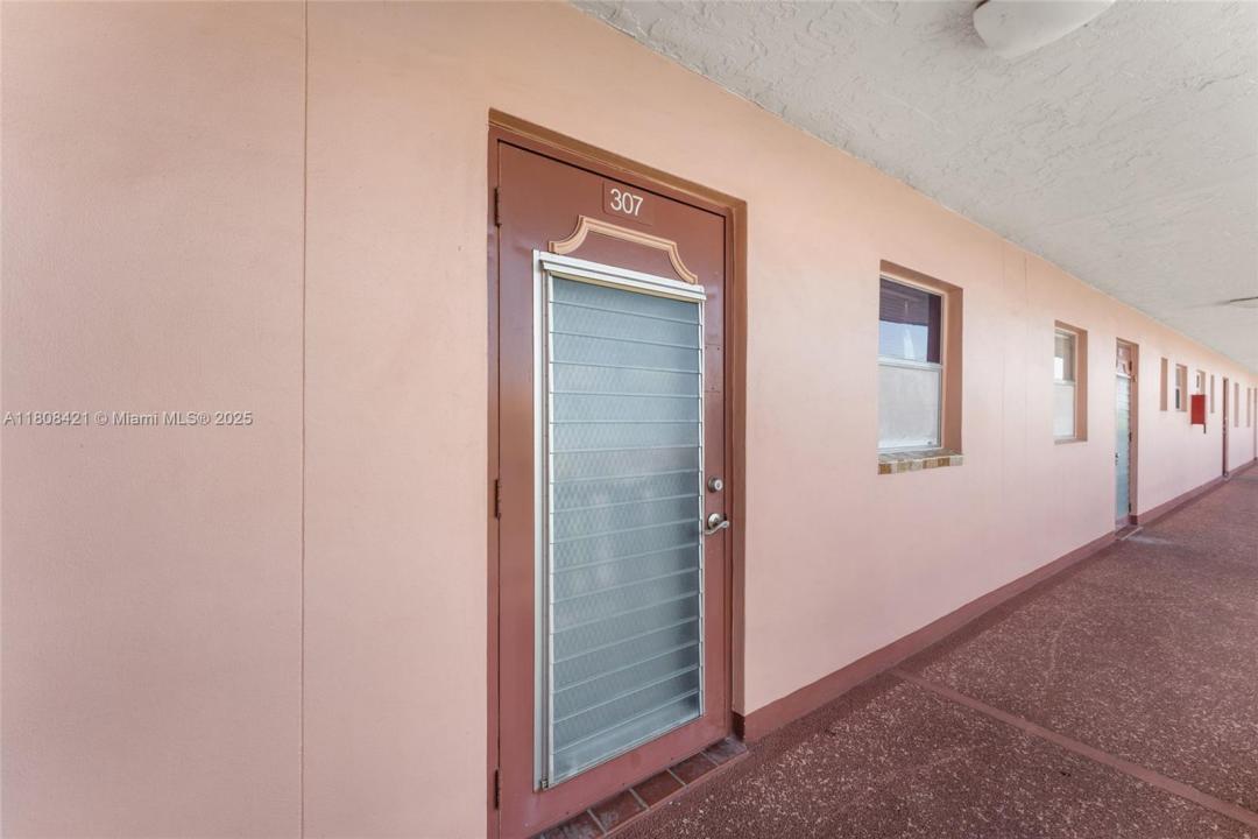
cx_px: 629
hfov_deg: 104.3
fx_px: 489
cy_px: 420
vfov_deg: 81.2
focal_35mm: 14
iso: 400
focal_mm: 14
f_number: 9
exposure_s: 1/160
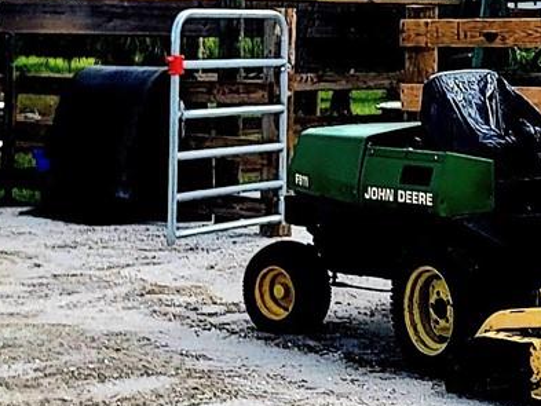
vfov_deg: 11.5
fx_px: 1954
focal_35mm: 125
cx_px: 644
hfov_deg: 15.2
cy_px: -150
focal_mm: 6.7
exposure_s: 1/1429
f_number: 1.8
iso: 16
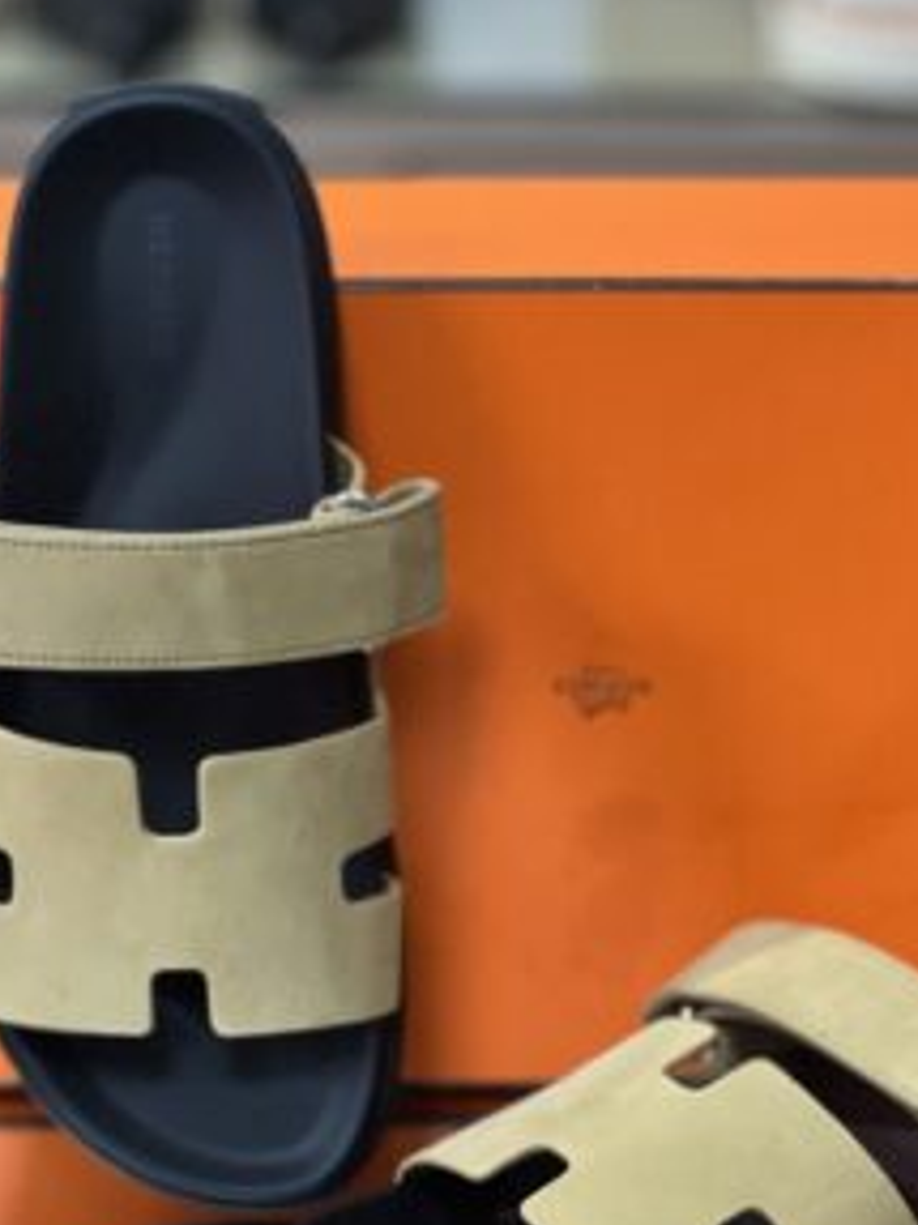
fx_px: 5060
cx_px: 491
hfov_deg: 10.4
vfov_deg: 13.8
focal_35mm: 143
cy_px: 642
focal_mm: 9
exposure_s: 1/40
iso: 320
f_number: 2.8
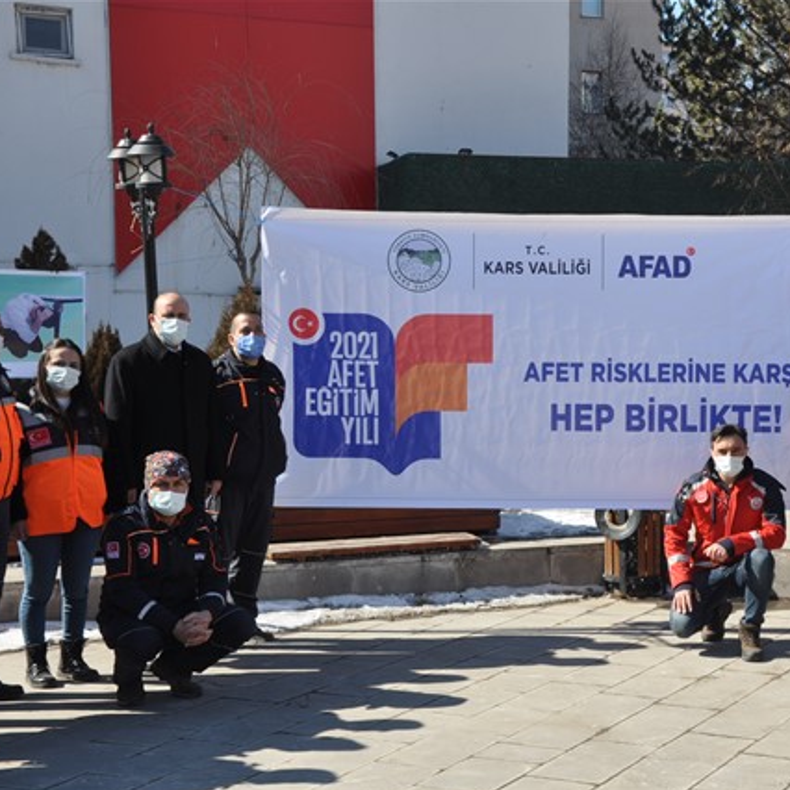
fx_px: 1704
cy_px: 399
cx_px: 573
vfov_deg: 26.1
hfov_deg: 25.8
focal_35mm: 66
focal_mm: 34
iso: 200
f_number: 11
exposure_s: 1/125
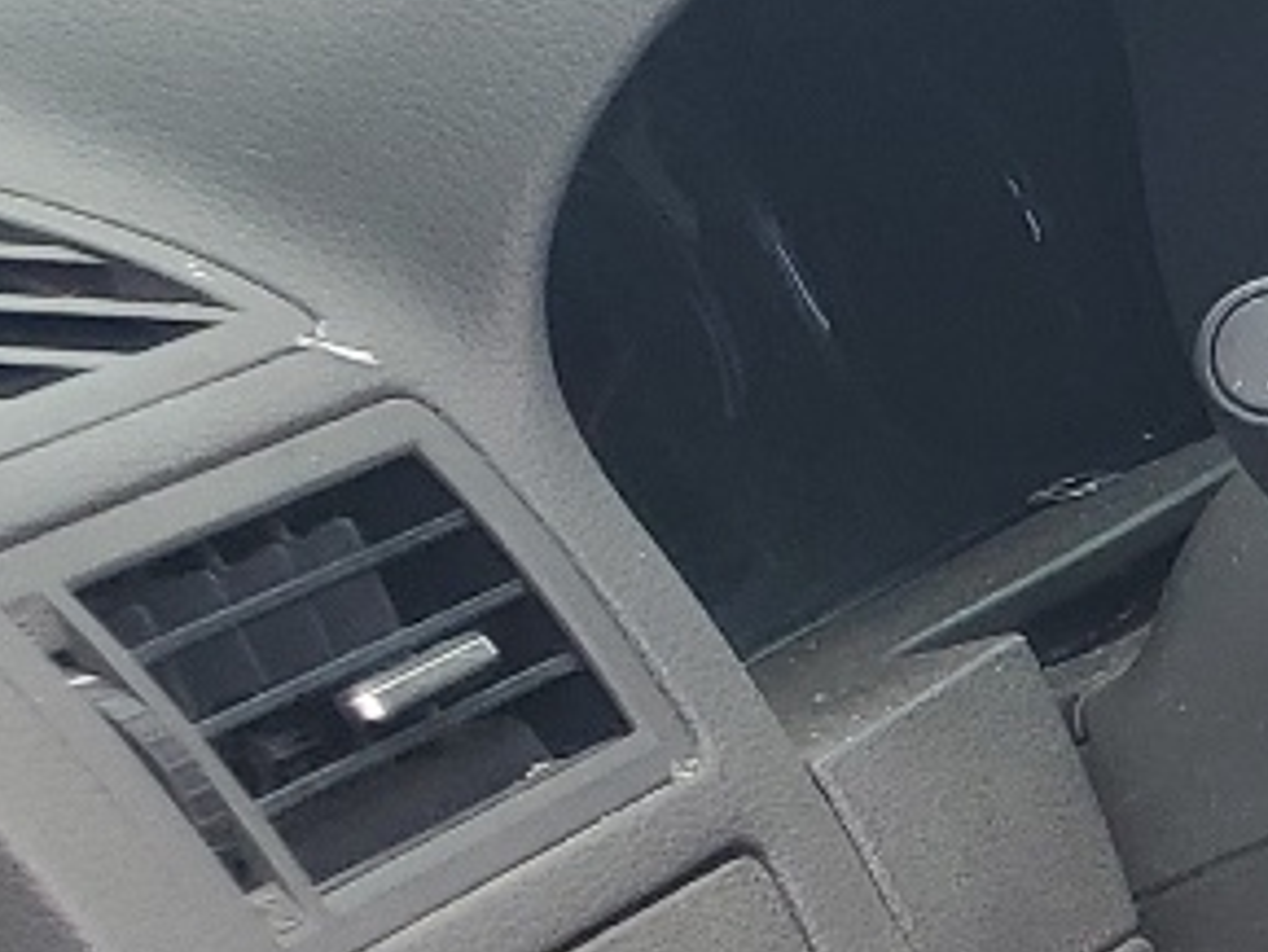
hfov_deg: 10.9
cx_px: 3326
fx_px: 5277
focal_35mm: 144
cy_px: 1106
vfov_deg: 10.2
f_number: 1.5
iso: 50
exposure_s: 1/435
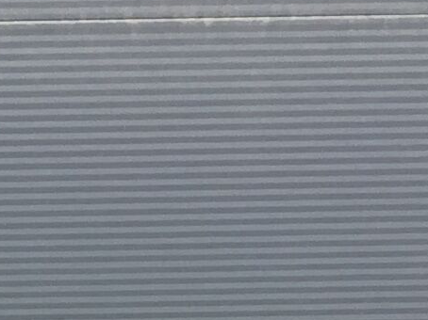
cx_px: -418
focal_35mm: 223
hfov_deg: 8.4
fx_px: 2756
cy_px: 746
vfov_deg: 6.4
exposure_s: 1/116
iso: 25
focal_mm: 3.3
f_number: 2.4
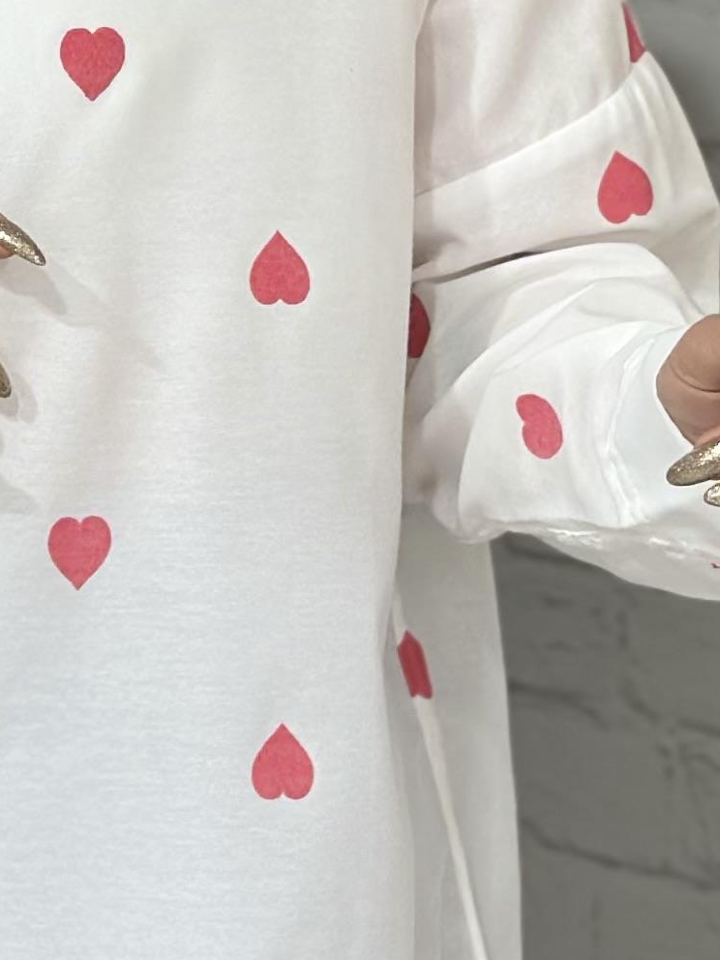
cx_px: -56
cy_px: -12
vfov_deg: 10.1
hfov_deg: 7.6
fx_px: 5408
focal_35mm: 195
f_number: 1.78
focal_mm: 6.86
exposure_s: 1/100
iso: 64
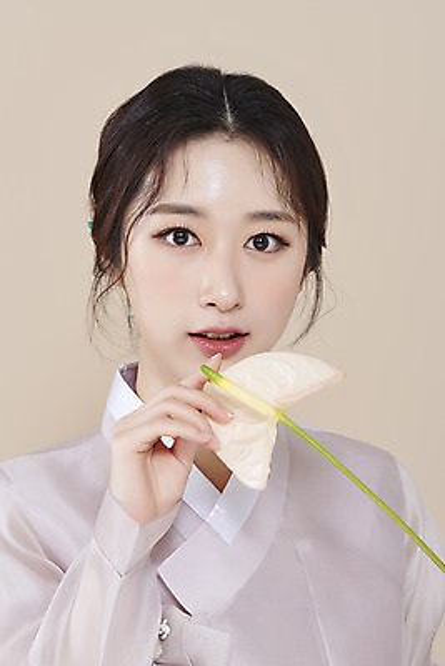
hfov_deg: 13.1
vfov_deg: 19.4
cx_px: 222
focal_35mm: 105
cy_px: 333
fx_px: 1945
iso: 64
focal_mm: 105
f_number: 11
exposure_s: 1/125
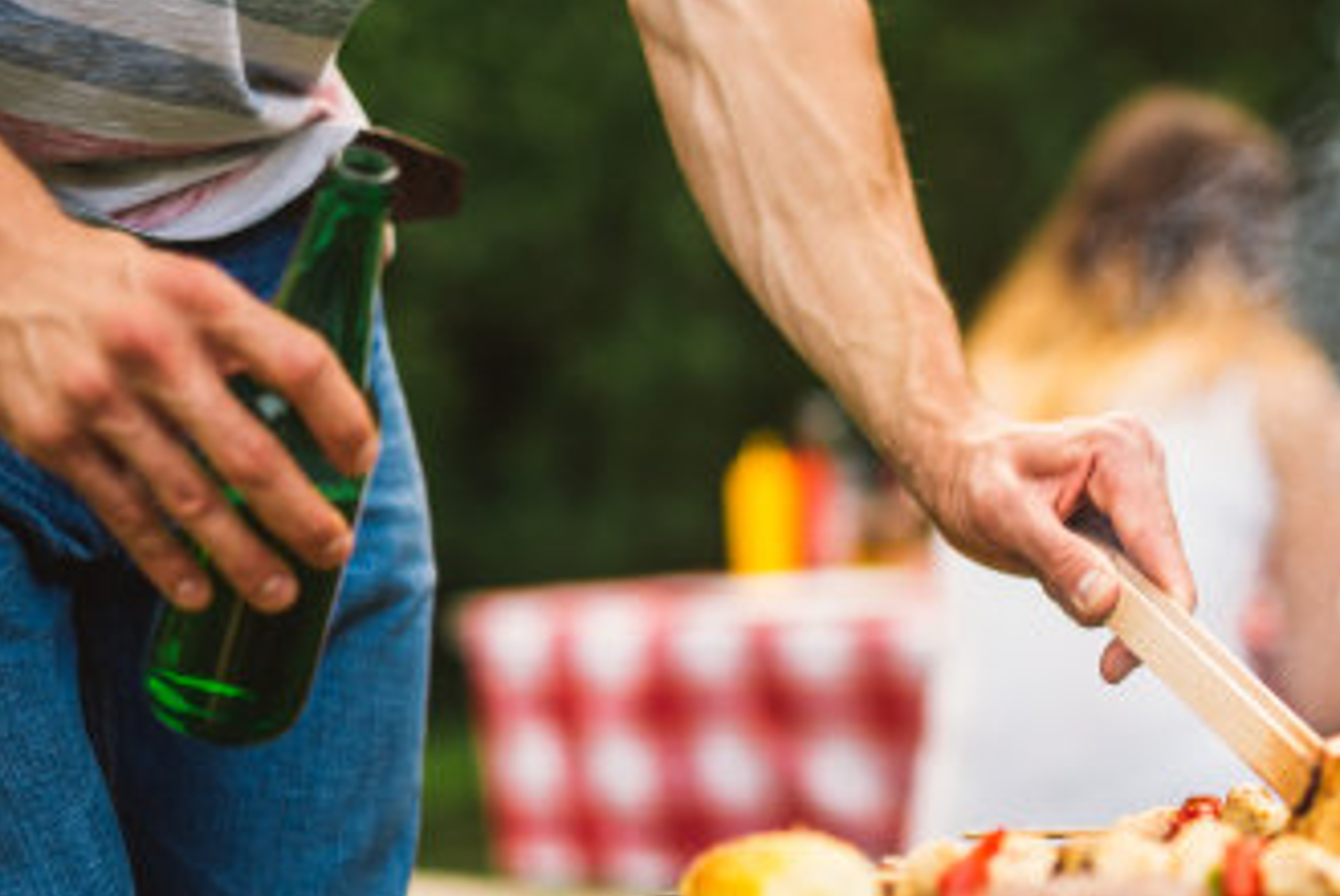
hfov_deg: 21.5
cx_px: 1169
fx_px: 3465
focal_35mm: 93
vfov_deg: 14.7
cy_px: 621
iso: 200
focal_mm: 50
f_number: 1.6
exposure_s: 1/320
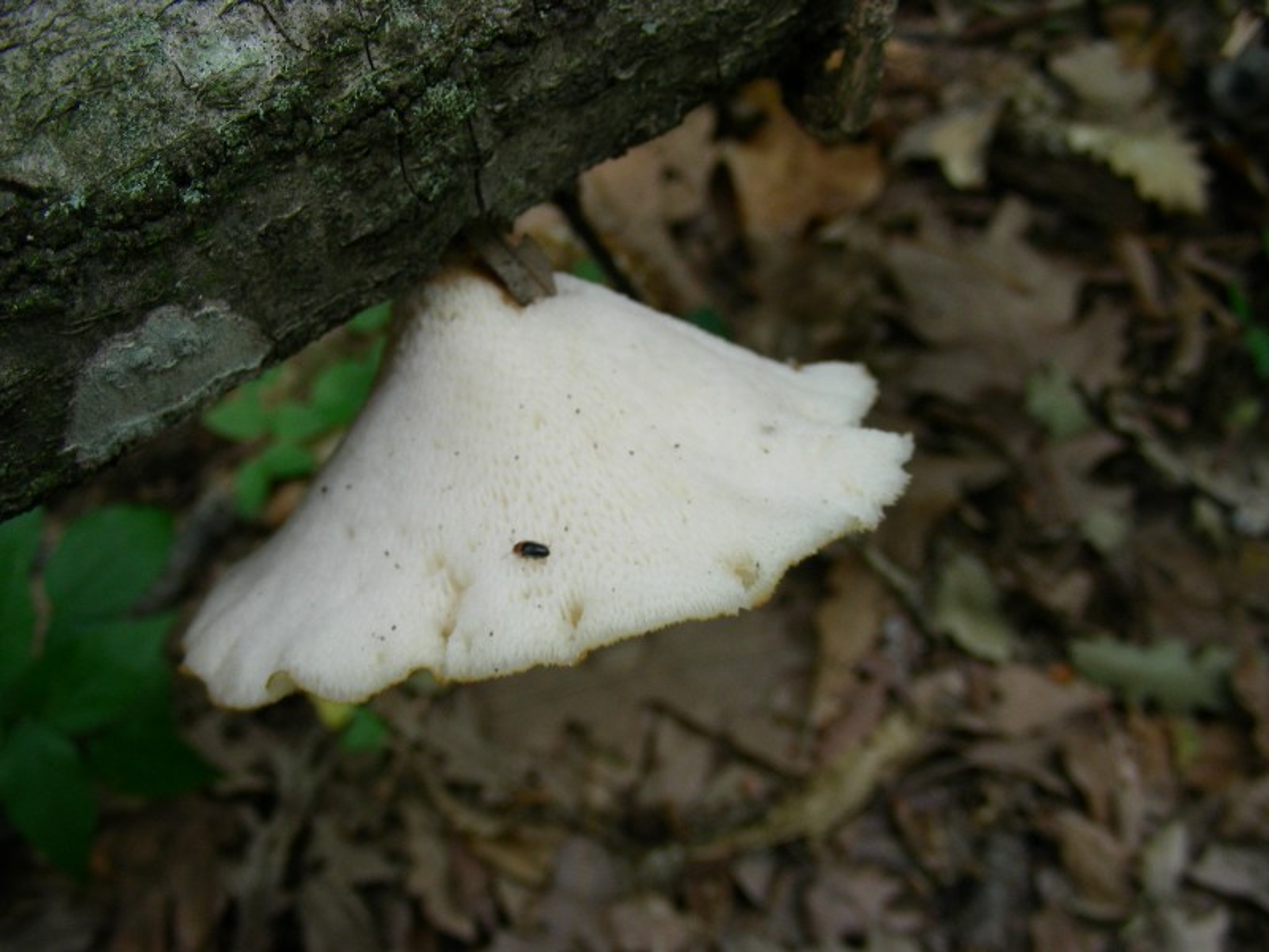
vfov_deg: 37.7
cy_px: 476
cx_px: 634
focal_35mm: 38
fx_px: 1393
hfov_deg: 49.0
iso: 50
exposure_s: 1/21.2
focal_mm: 6.3
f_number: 3.5
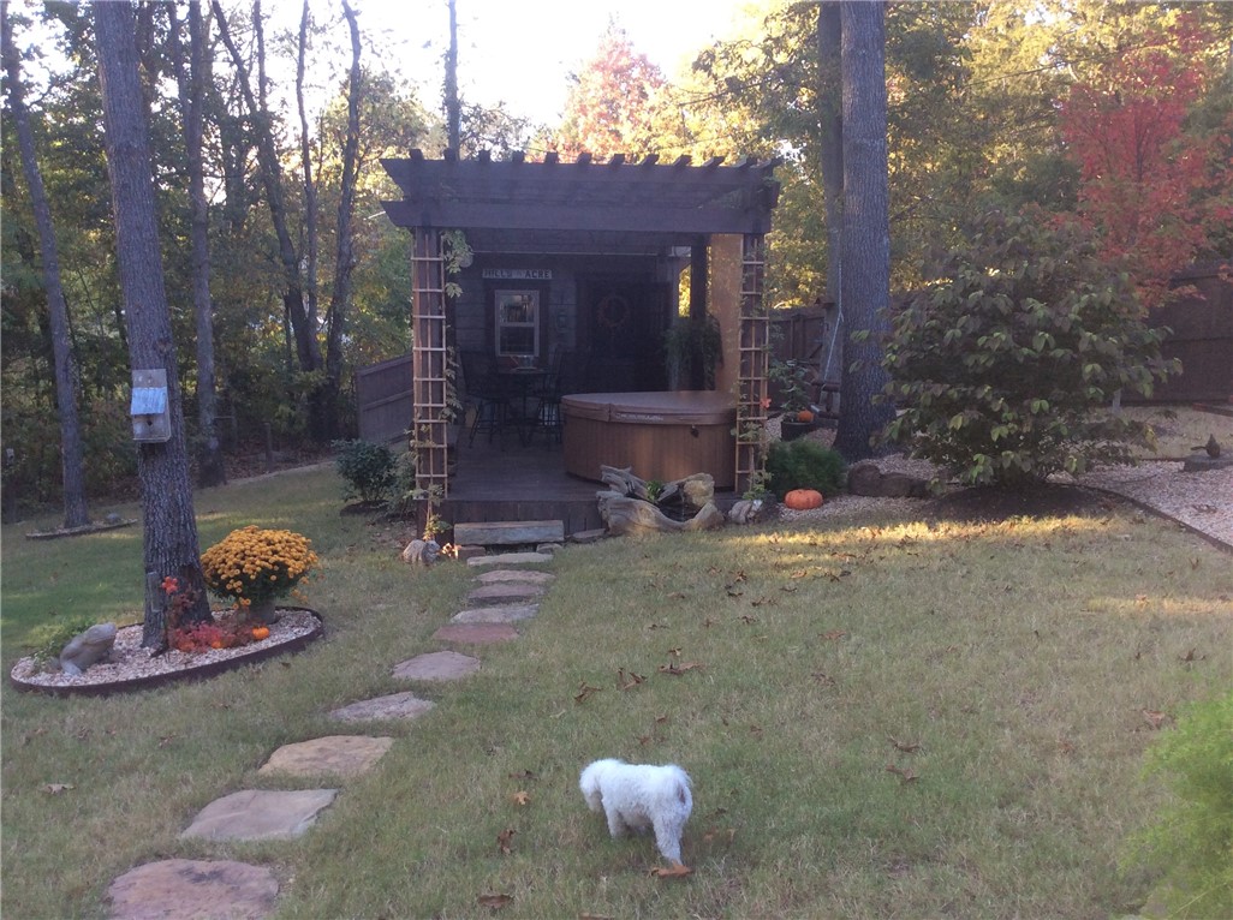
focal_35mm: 32
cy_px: 460
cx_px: 616
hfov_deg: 56.9
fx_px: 1138
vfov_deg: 44.0
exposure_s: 1/120
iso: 50
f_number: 2.4
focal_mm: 3.3
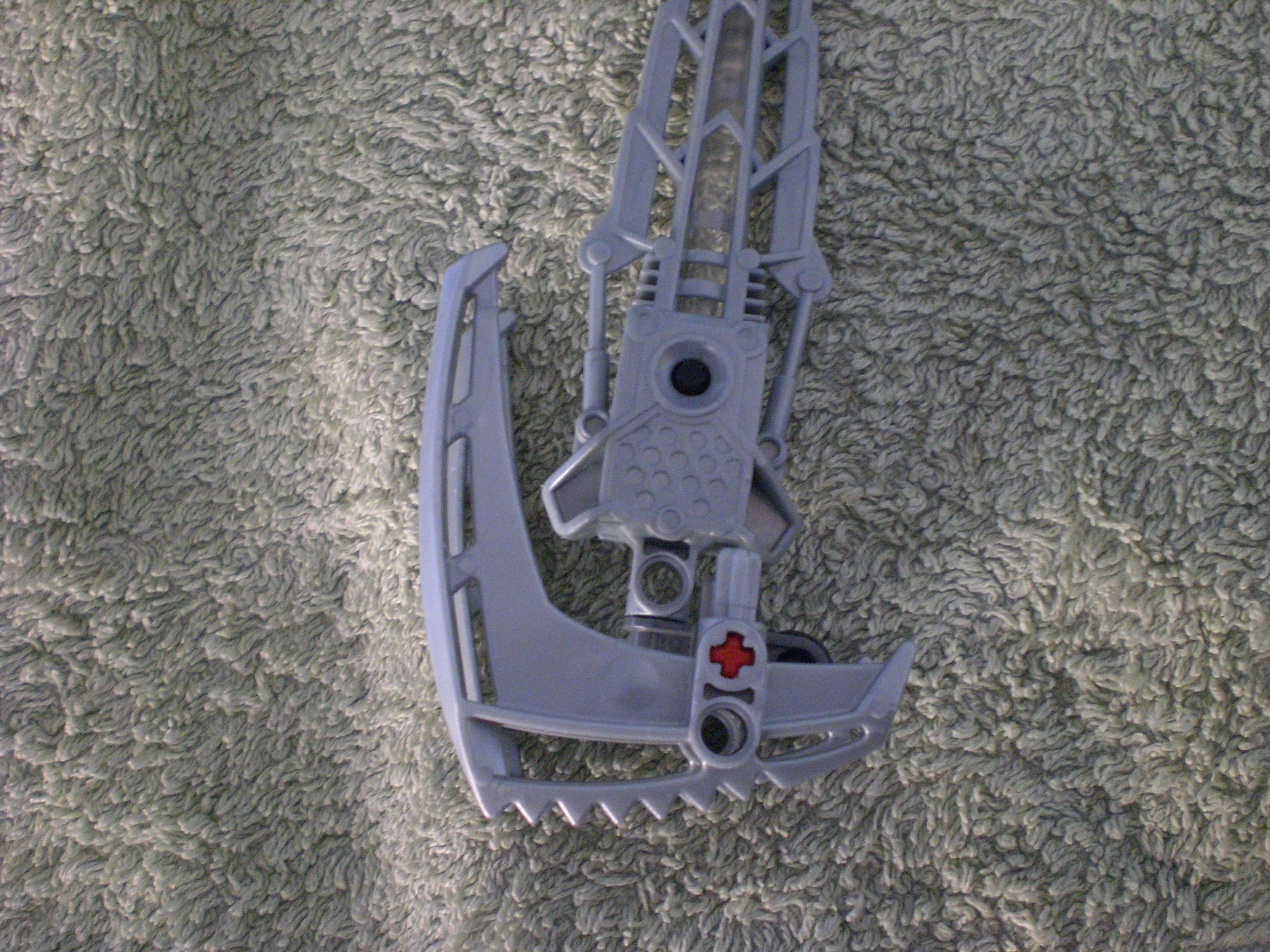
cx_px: 635
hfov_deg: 49.0
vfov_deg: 37.7
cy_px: 476
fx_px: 1394
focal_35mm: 38
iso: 400
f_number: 3.1
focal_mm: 6.3
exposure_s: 1/100
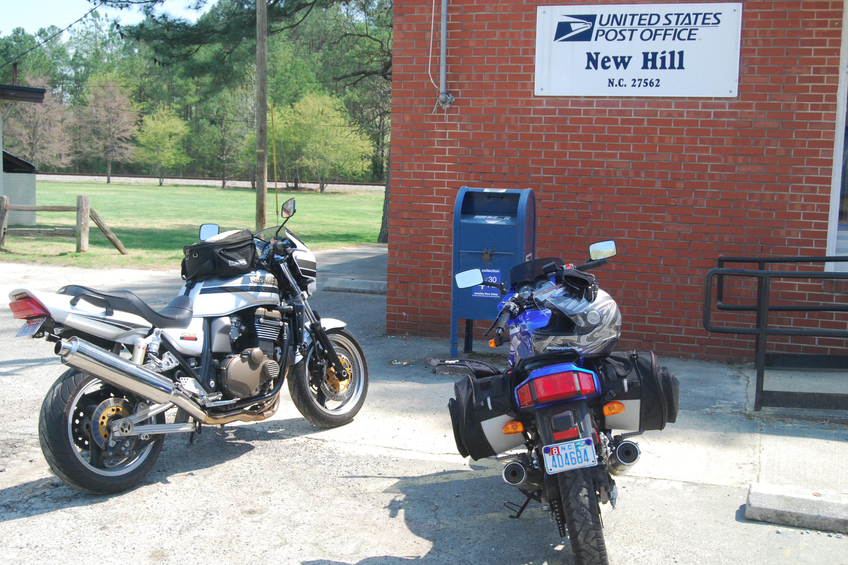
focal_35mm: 40
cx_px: 419
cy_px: 287
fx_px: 942
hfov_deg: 48.5
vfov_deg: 33.4
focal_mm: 26
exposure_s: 1/160
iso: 800
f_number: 8
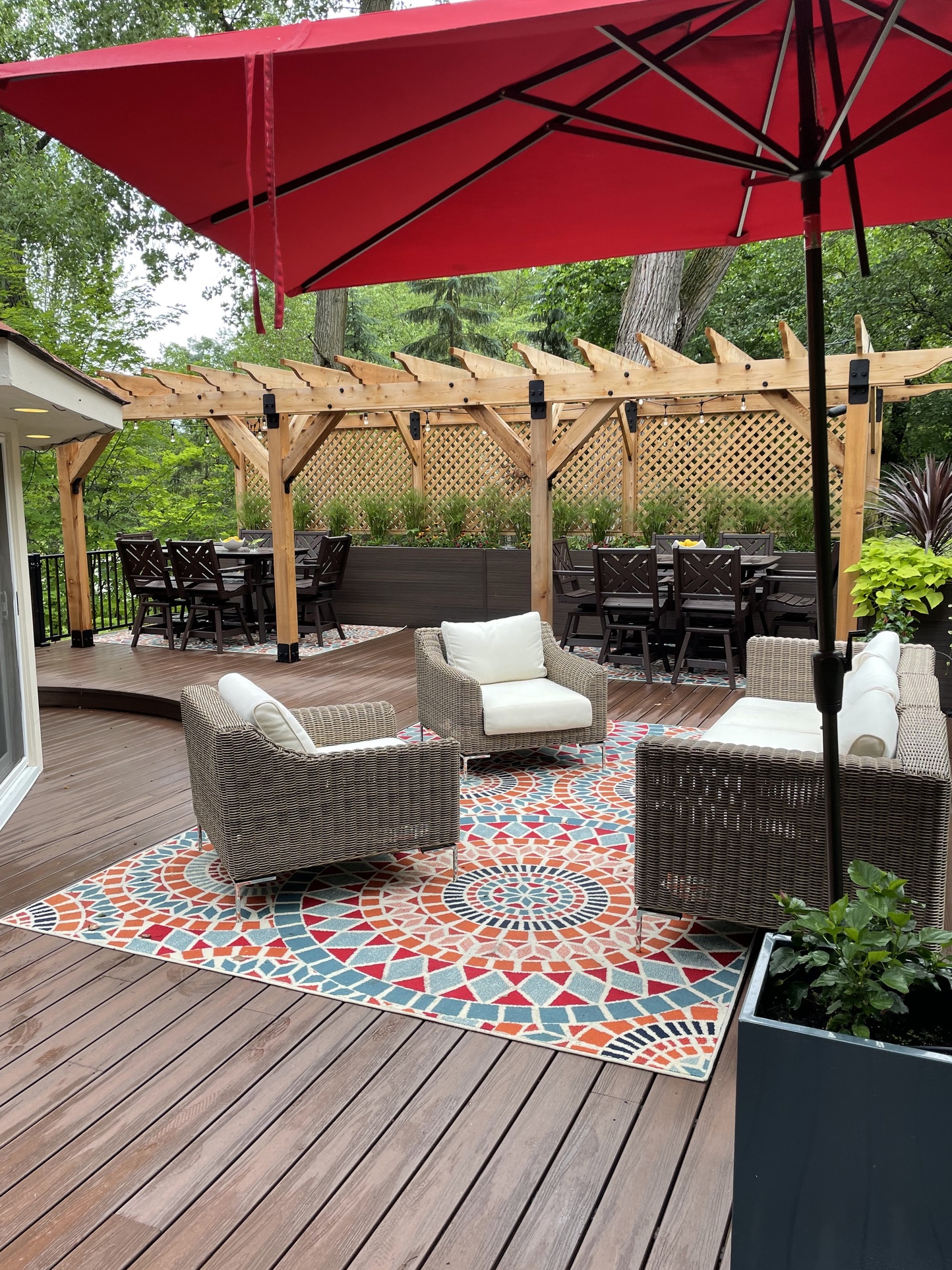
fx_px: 990
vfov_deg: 65.3
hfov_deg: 51.3
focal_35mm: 27
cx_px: 492
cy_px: 632
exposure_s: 1/342
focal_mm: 4.2
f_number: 1.6
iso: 32
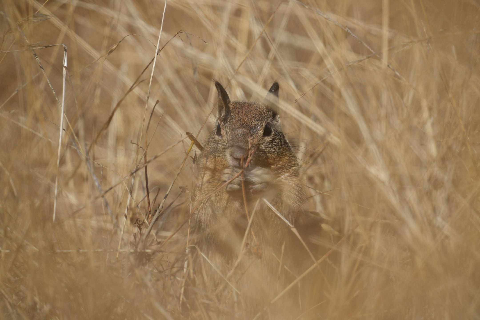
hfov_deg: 3.4
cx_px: 240
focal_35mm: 600
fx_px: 7999
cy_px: 160
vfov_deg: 2.3
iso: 400
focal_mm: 600
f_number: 5.6
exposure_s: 1/2500
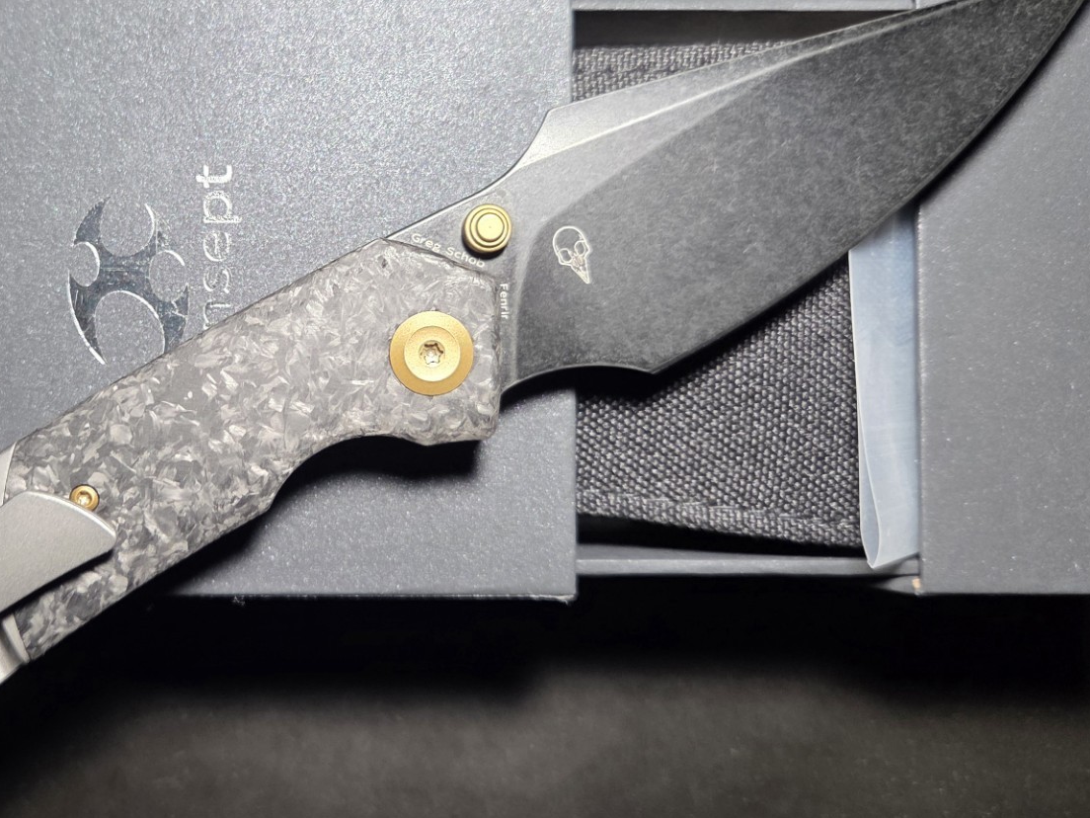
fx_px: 1260
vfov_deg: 35.8
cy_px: 315
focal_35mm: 40
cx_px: 290
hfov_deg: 45.4
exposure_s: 1/61.7
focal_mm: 5.4
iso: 320
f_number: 1.8
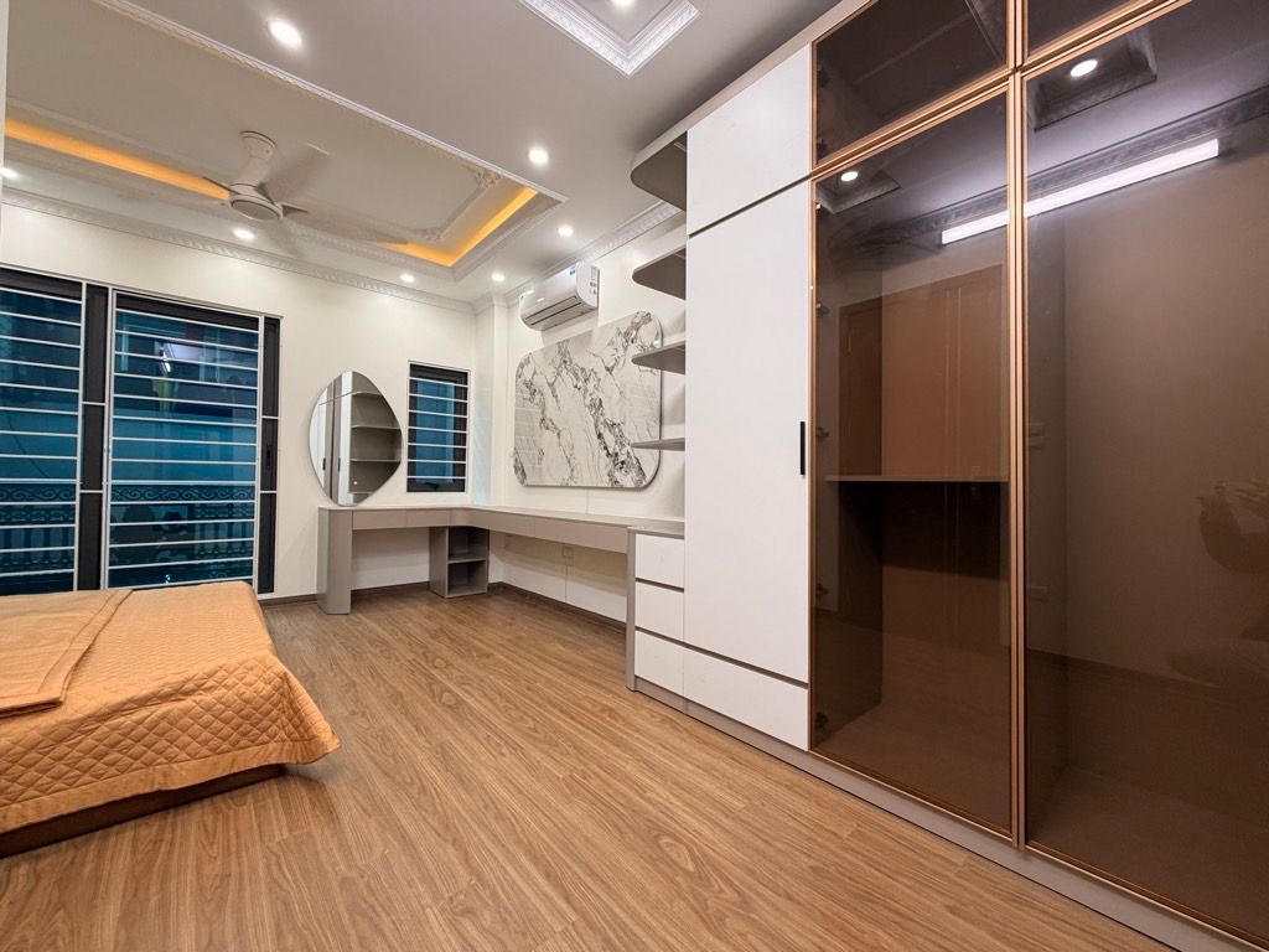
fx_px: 513
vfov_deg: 85.7
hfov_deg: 102.1
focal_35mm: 14
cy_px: 476
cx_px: 634
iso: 160
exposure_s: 1/100
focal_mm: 2.22
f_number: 2.2
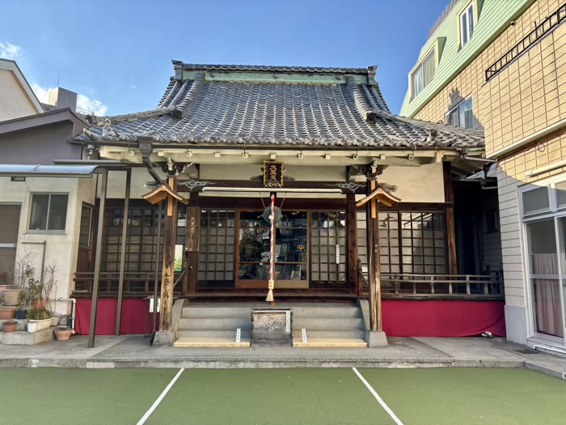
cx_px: 283
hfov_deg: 67.3
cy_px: 212
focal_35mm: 26
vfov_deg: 53.1
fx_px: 425
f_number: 1.6
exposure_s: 1/787
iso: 50
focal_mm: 5.96
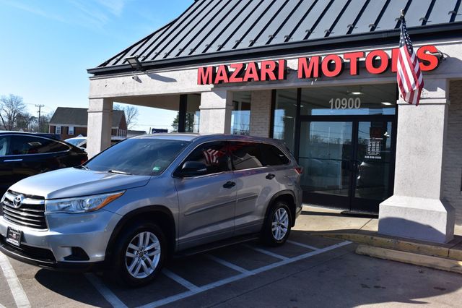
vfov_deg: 38.3
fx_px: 443
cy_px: 154
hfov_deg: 55.1
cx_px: 231
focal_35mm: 34
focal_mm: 23
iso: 400
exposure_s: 1/400
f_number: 11
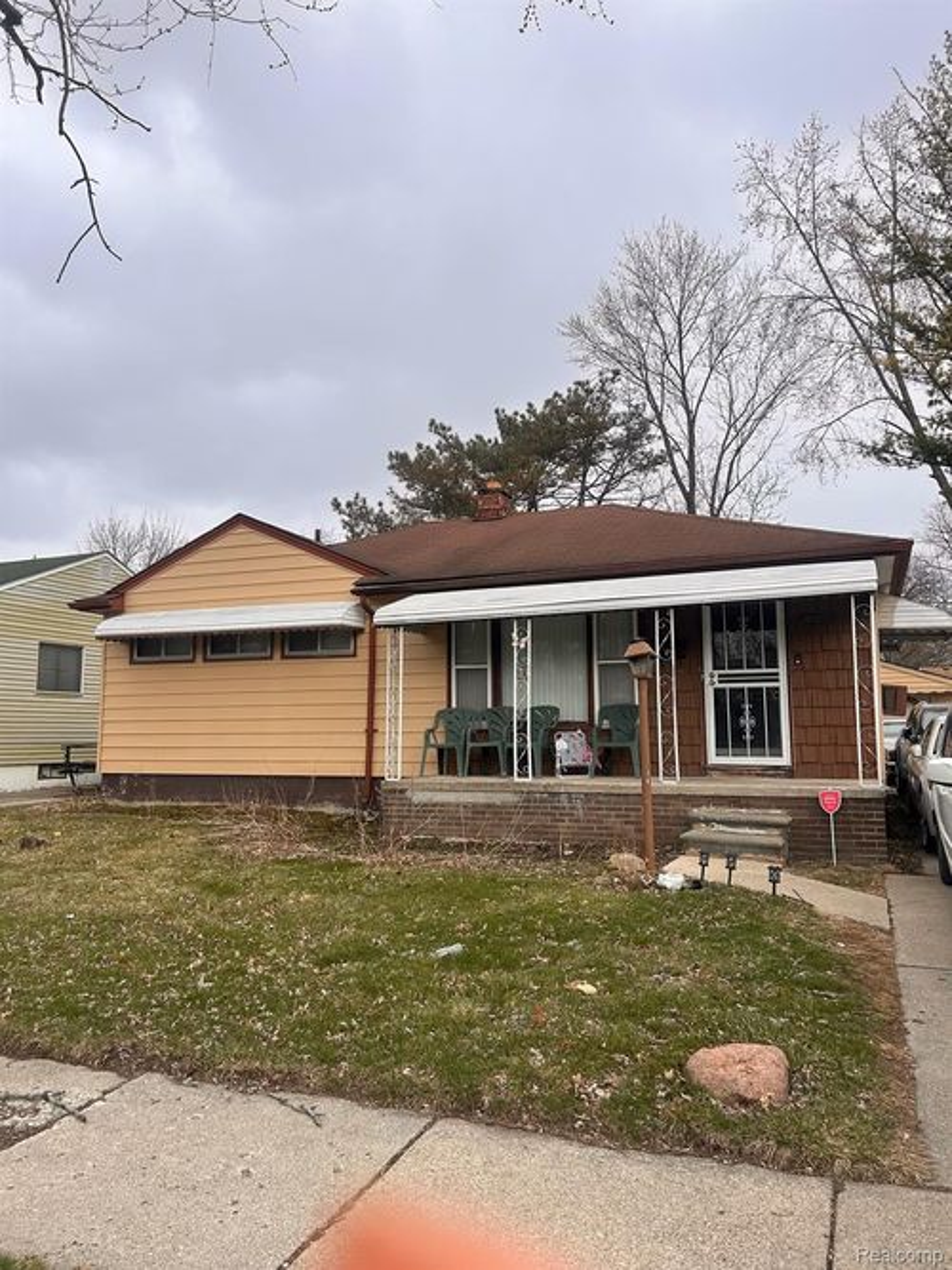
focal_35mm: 26
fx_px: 954
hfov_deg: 53.0
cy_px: 635
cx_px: 476
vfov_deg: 67.3
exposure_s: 1/2353
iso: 50
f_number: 1.5
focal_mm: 5.7
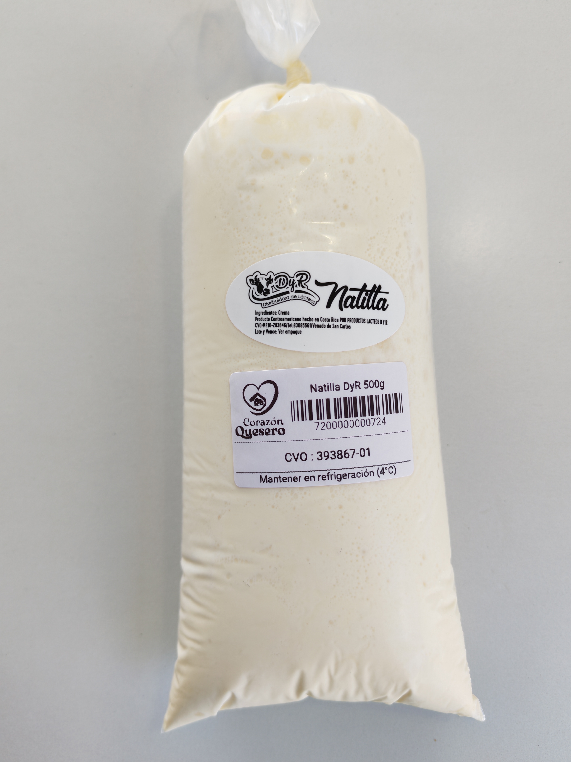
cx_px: 286
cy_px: 381
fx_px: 594
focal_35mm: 27
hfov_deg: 51.4
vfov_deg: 65.3
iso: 100
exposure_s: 1/100
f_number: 1.9
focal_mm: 6.12
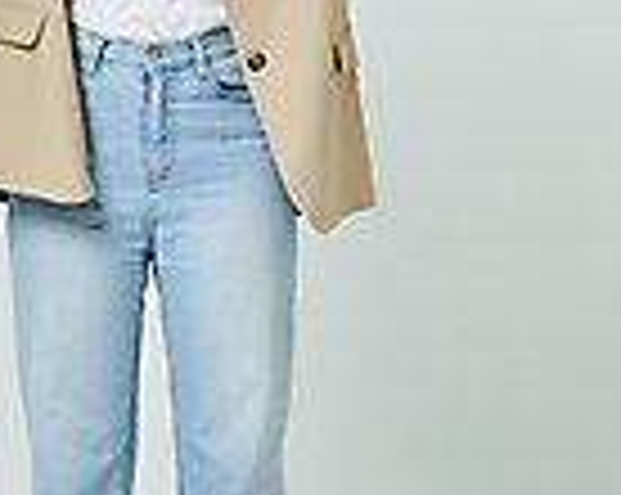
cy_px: 99
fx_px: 3505
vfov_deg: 8.1
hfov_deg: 10.1
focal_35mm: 191
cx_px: 169
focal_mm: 70
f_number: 11
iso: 100
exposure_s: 1/125
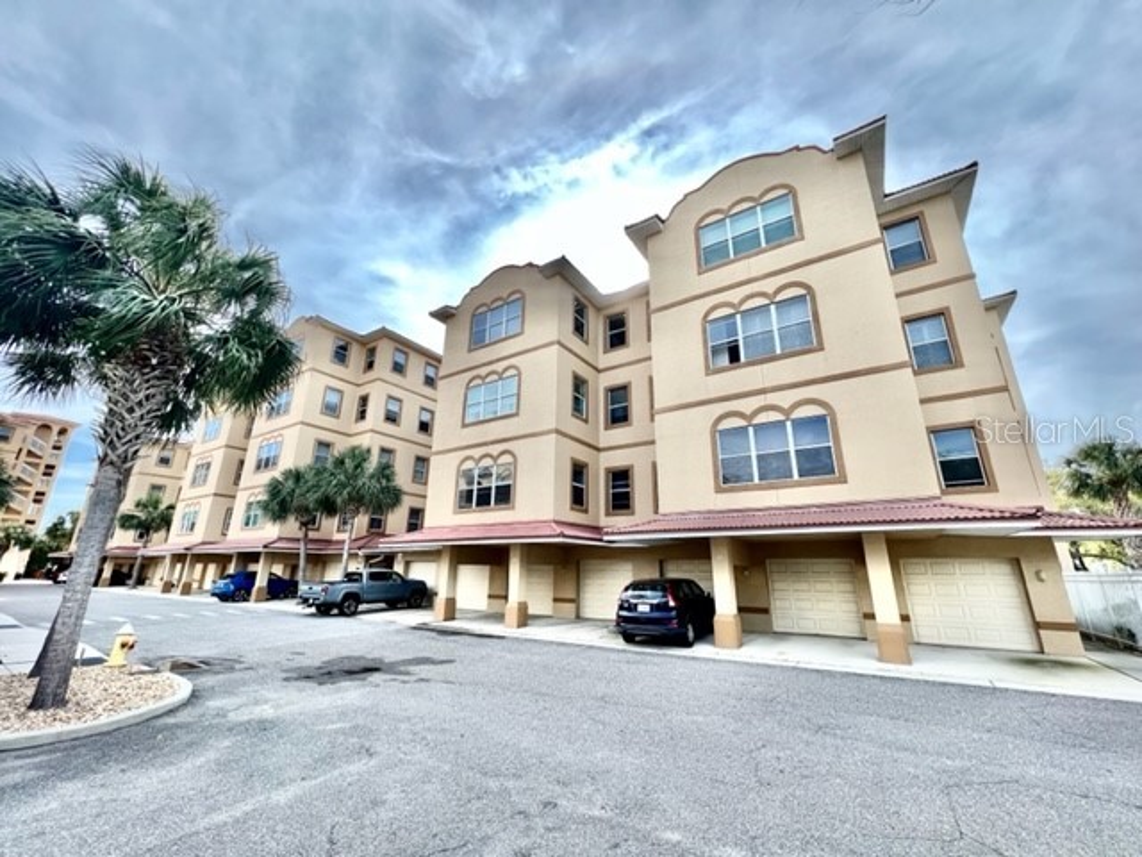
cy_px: 428
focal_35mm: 13
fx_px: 429
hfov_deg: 106.2
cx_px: 571
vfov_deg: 89.9
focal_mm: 1.57
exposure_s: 1/673
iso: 32
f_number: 1.8
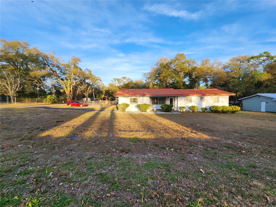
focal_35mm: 13
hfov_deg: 106.2
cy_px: 104
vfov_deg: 89.9
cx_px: 138
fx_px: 104
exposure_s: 1/317
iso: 50
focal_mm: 2.2
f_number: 2.2
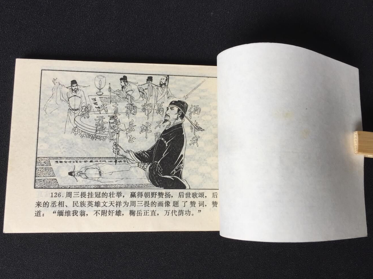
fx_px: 334
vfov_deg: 45.4
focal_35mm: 31
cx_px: 184
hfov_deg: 58.4
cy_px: 138
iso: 32
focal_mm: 4.15
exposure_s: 1/100
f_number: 2.2
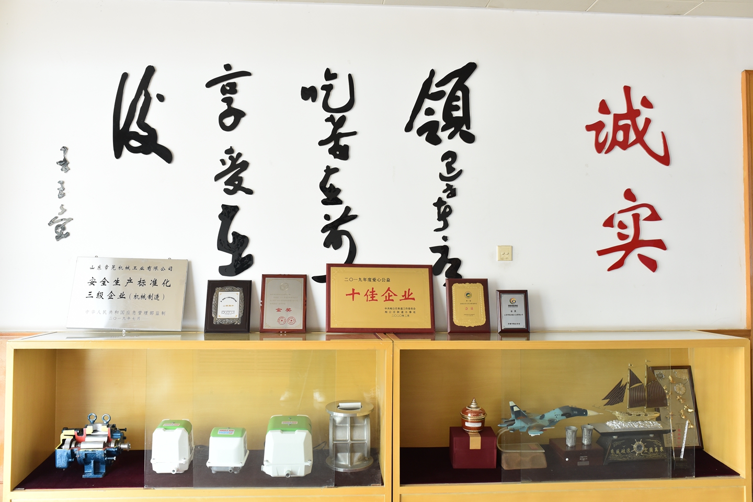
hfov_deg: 54.4
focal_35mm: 35
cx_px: 376
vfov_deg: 37.9
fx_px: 732
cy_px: 251
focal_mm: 35
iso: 1250
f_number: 5.6
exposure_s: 1/125
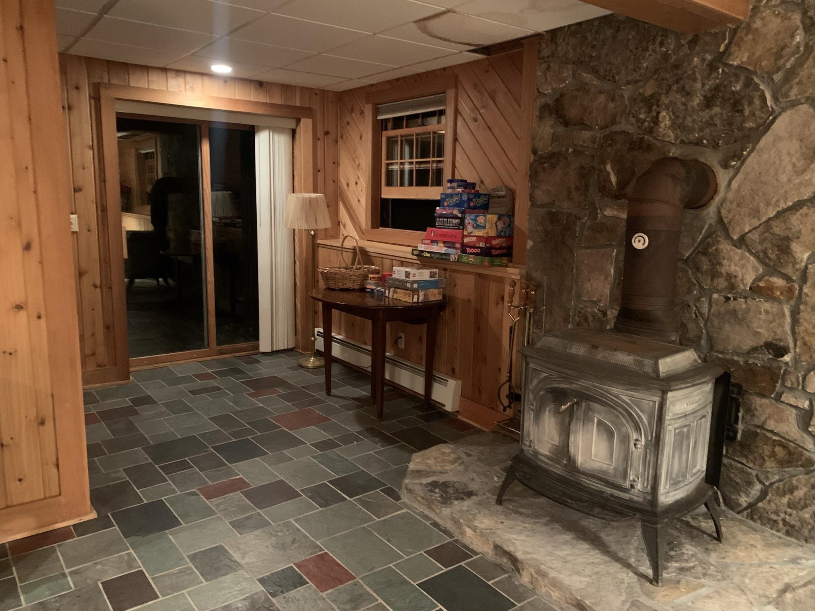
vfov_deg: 53.1
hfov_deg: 67.3
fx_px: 612
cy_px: 306
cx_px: 408
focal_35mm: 26
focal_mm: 4.25
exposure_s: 1/20
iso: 640
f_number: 1.8
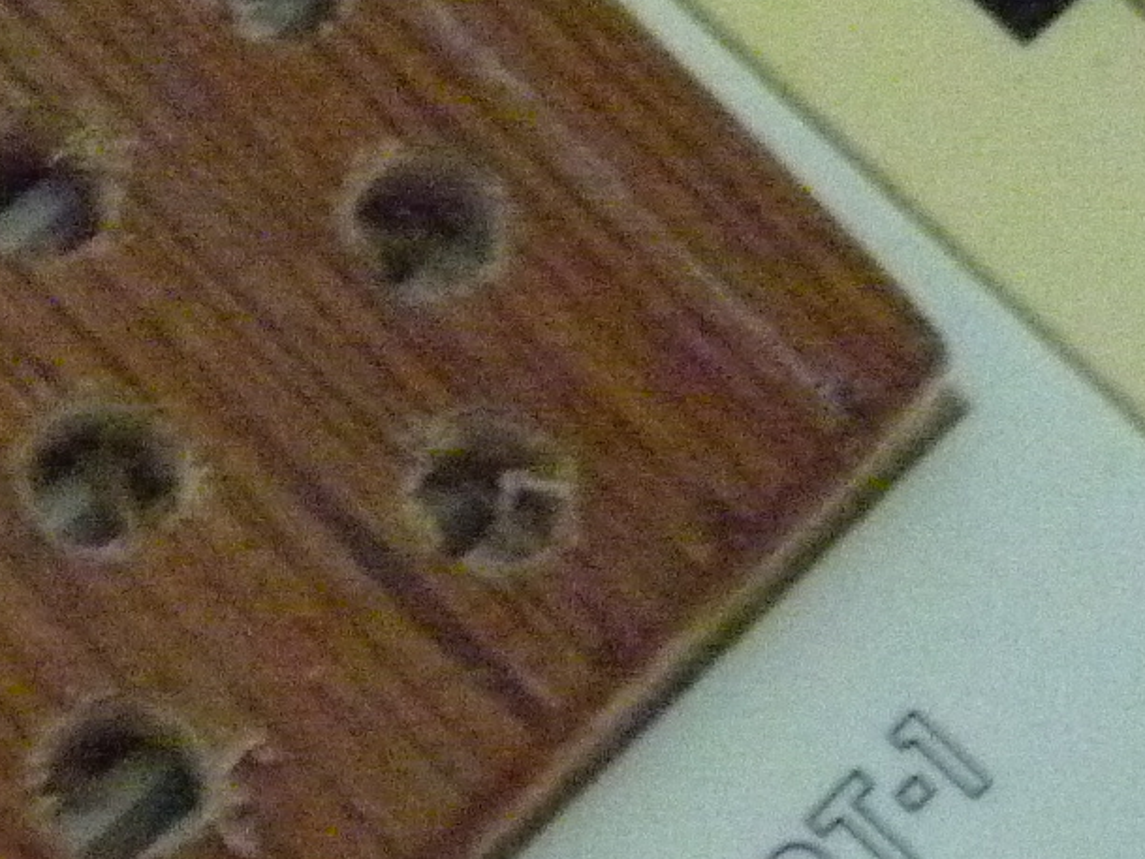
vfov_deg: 13.3
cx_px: 186
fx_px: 3672
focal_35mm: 111
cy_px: 126
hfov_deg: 17.5
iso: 1600
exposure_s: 1/8
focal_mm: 5.5
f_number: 2.8
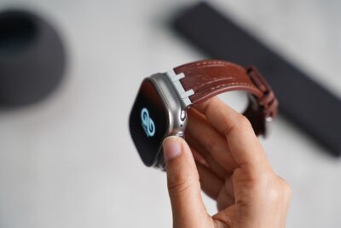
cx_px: 170
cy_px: 114
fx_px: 711
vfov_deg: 18.2
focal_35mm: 75
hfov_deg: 27.0
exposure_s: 1/80
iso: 800
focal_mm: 75
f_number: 4
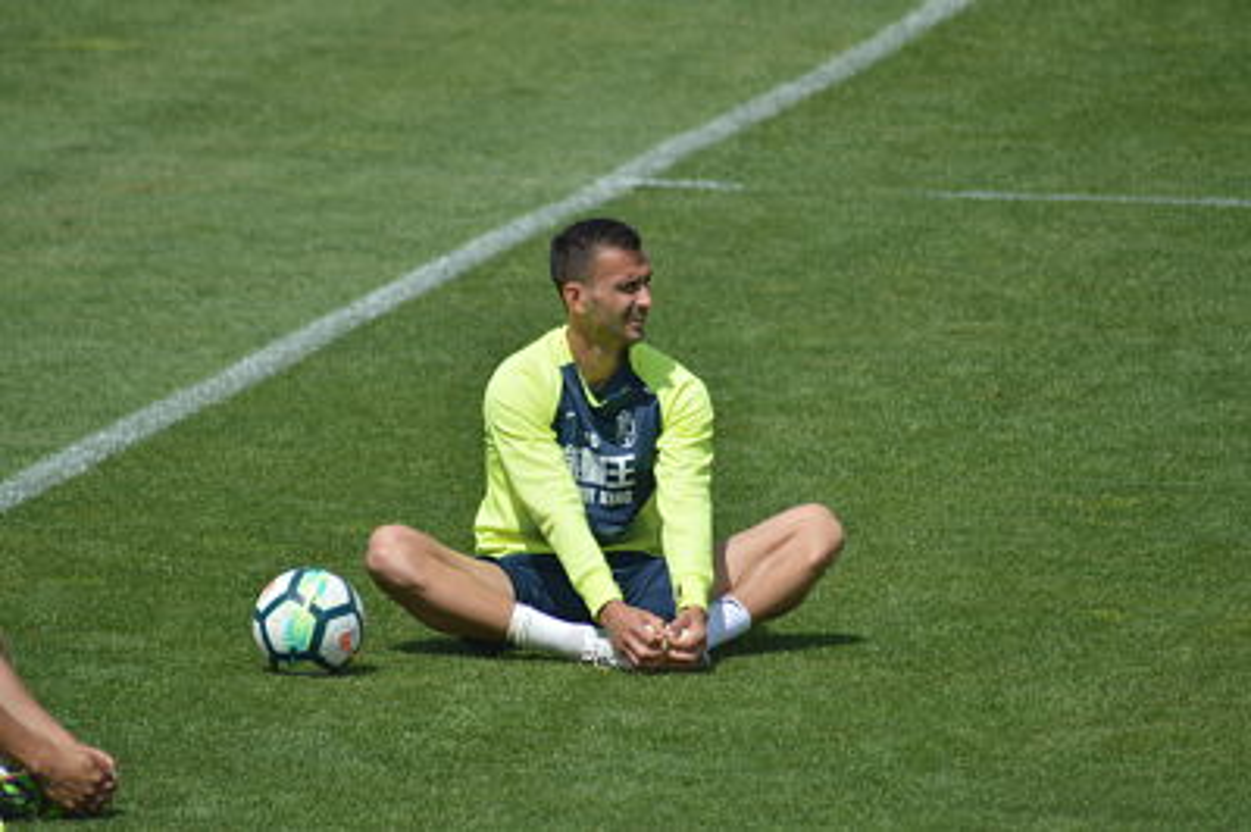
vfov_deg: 3.0
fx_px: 15624
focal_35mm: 450
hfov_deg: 4.6
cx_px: 626
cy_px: 416
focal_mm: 300
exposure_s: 1/800
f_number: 5.6
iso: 100
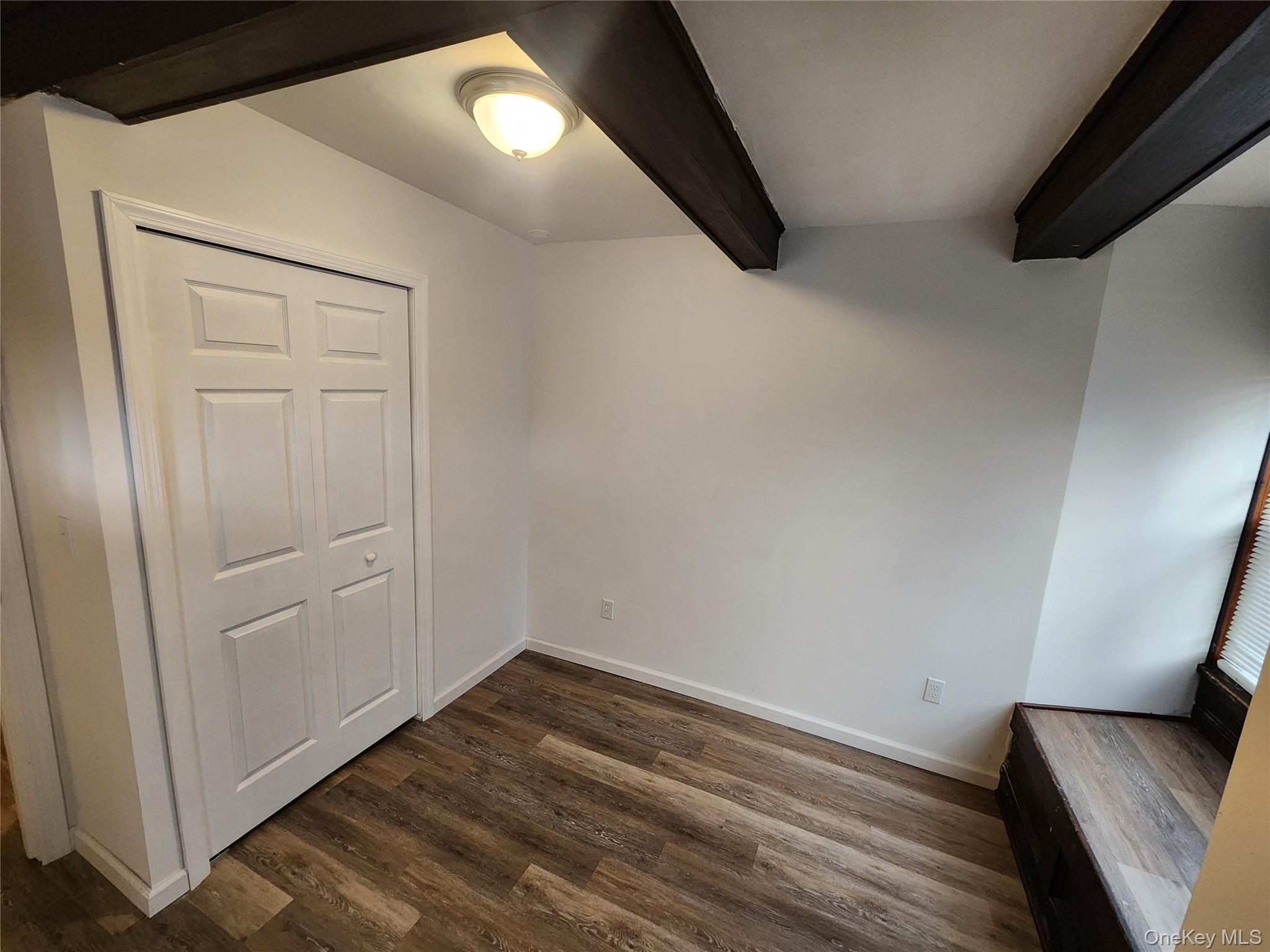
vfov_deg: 89.9
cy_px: 476
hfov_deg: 106.2
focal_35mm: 13
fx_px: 477
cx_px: 635
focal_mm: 2.2
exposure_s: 1/60
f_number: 2.2
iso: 400
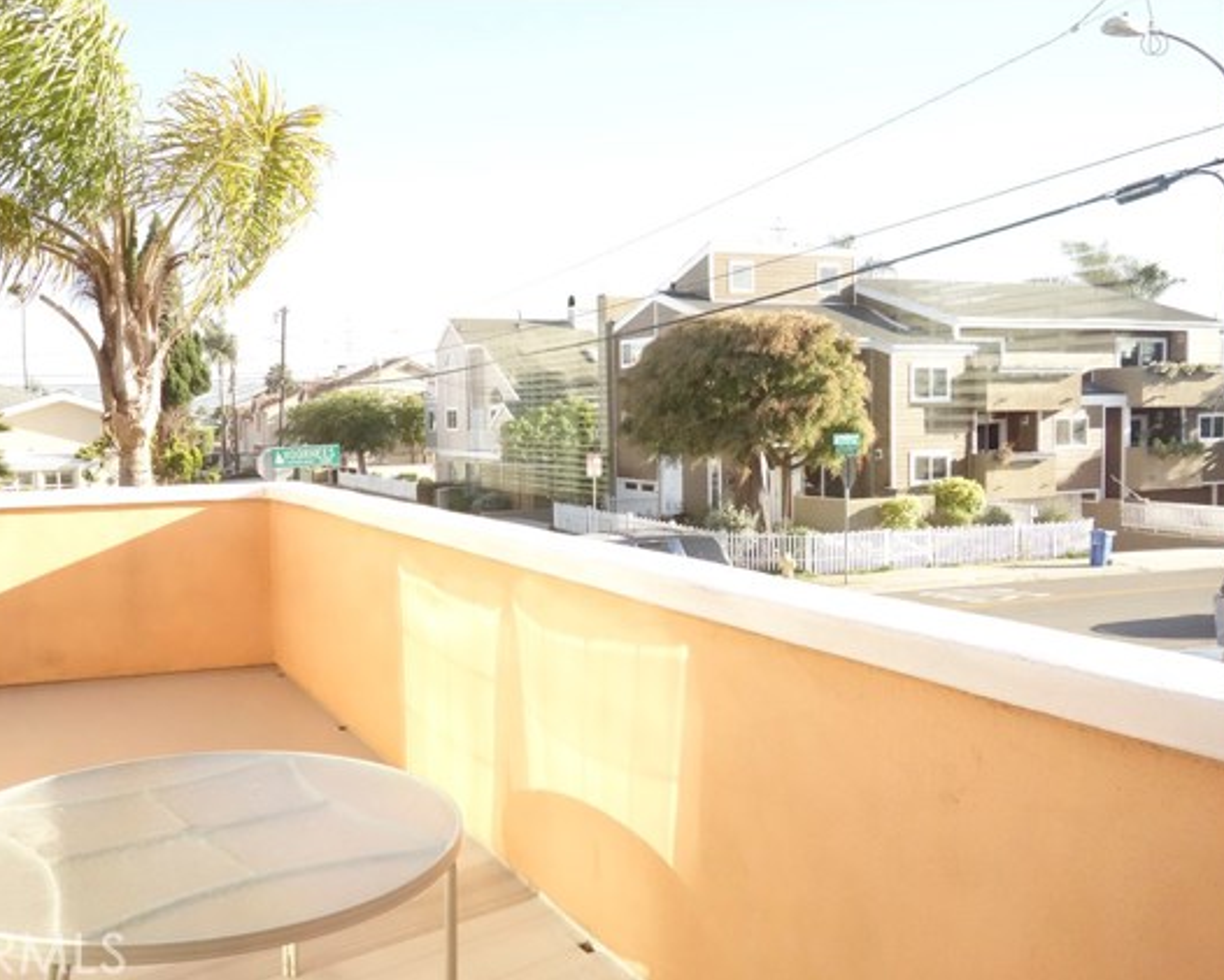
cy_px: 490
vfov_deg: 45.8
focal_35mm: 32
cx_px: 510
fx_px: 1159
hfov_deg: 55.4
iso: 1600
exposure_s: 1/2000
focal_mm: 10.4
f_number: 4
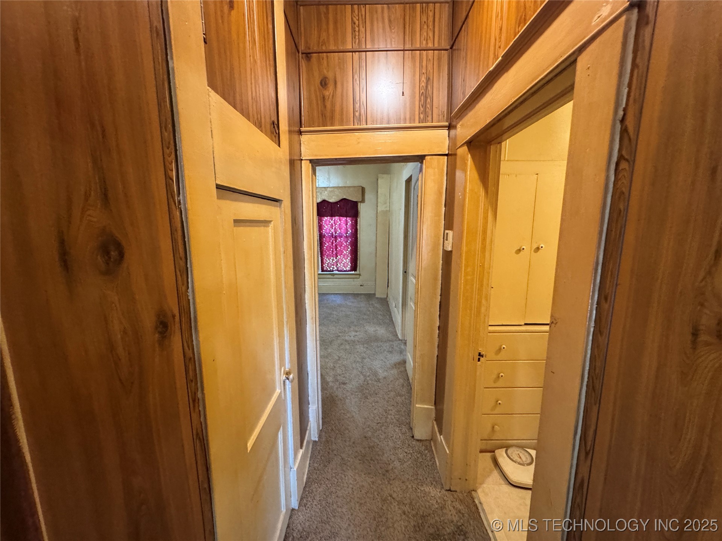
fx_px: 292
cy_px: 270
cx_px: 361
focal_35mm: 14
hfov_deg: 102.1
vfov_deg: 85.7
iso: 800
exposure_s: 1/60
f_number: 2.2
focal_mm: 2.22
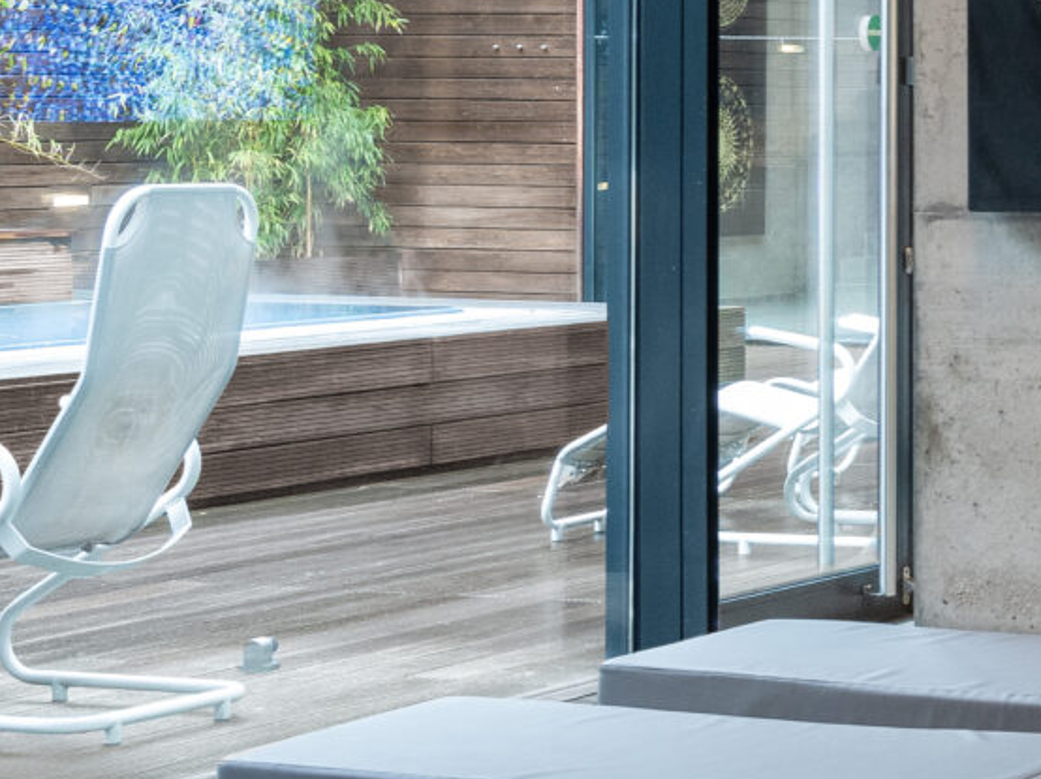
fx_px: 3607
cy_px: 106
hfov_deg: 14.4
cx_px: 1890
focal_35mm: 120
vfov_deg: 12.3
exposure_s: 1/5
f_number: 8
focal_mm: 27
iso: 400
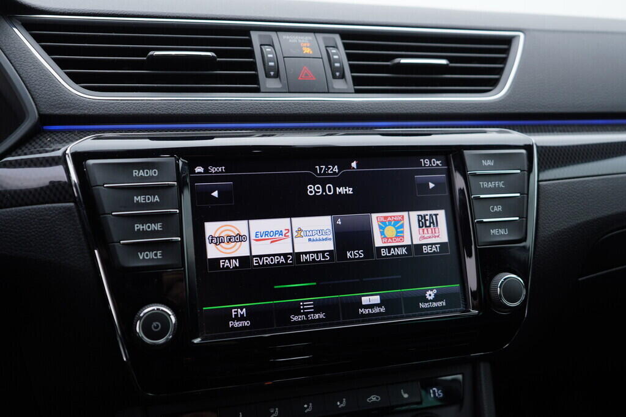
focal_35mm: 36
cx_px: 313
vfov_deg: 36.9
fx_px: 626
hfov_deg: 53.1
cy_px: 208
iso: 125
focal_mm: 24
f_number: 3.2
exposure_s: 1/50
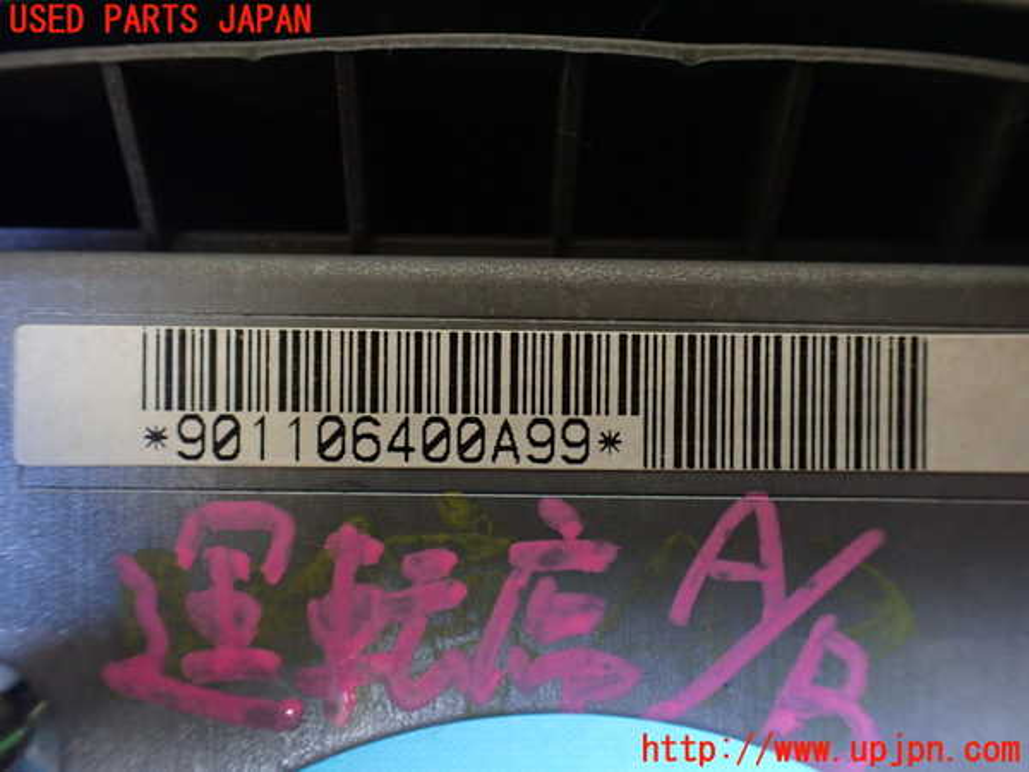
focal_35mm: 30
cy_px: 386
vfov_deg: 46.8
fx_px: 892
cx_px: 514
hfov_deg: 60.0
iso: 800
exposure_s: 1/125
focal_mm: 5.4
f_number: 2.3
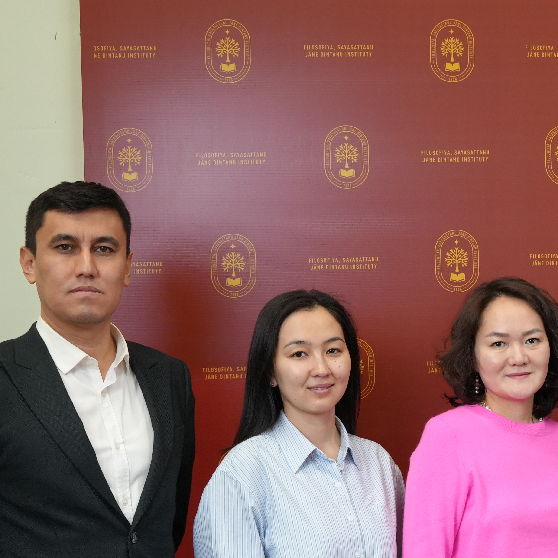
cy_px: 439
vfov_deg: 20.9
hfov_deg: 19.7
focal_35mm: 82
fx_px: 1497
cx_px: 688
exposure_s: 1/160
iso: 1000
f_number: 4
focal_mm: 25
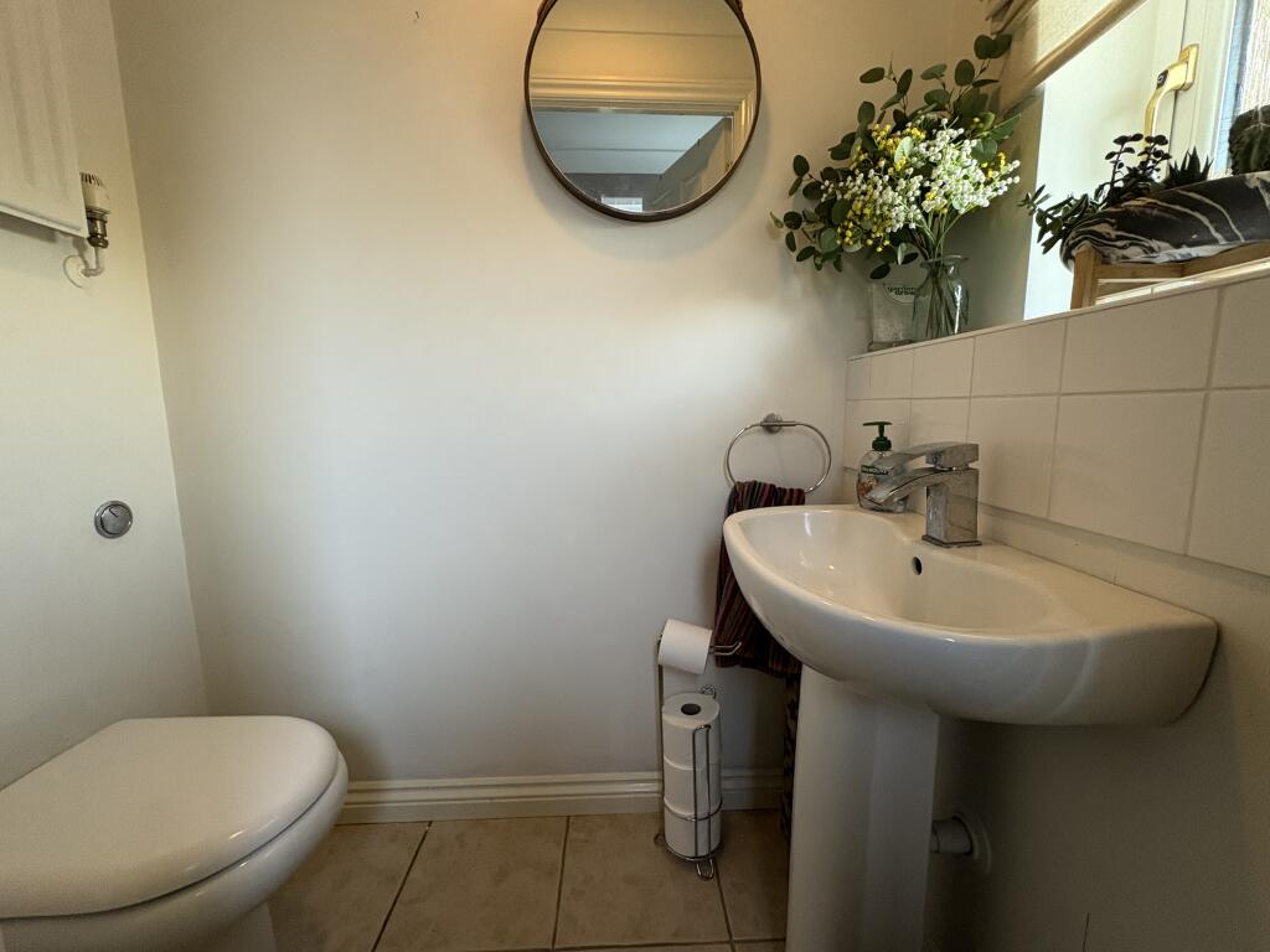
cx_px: 635
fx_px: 514
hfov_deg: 102.1
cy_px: 476
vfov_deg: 85.7
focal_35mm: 14
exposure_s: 1/60
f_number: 2.2
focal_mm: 2.22
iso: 250
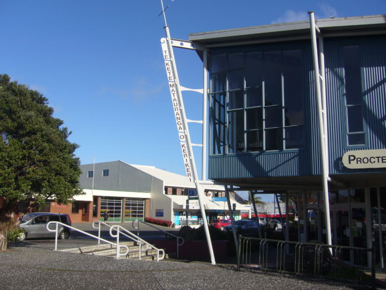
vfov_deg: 40.7
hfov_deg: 52.6
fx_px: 390
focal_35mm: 35
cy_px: 145
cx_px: 193
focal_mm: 5.8
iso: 80
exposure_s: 1/400
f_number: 5.6
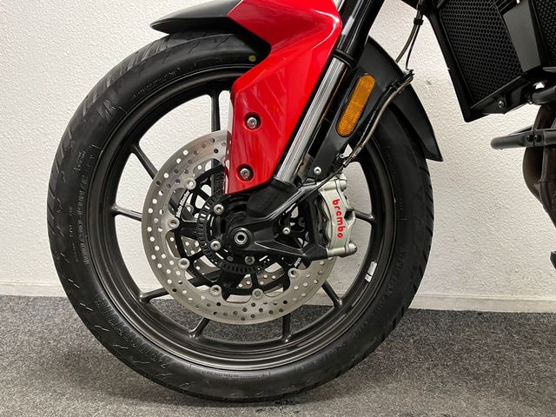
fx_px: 418
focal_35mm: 26
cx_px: 278
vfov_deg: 53.1
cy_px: 208
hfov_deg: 67.3
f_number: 1.6
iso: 400
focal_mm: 5.1
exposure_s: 1/50
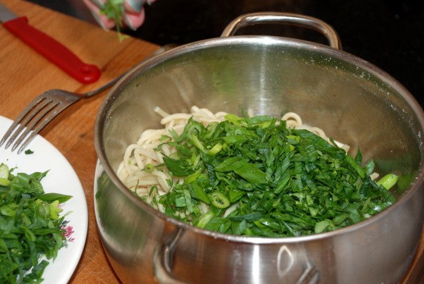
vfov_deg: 15.2
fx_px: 1062
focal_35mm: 90
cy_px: 148
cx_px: 229
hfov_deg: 22.6
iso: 200
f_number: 5
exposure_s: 1/60
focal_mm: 50
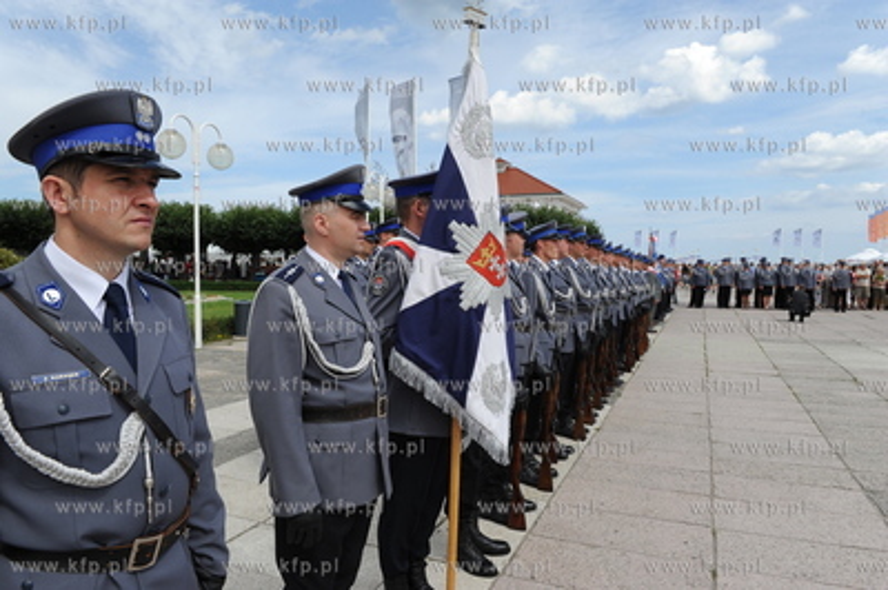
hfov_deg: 73.8
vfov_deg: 53.1
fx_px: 591
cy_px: 295
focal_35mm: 24
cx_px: 444
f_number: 11
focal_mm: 24
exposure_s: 1/500
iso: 400
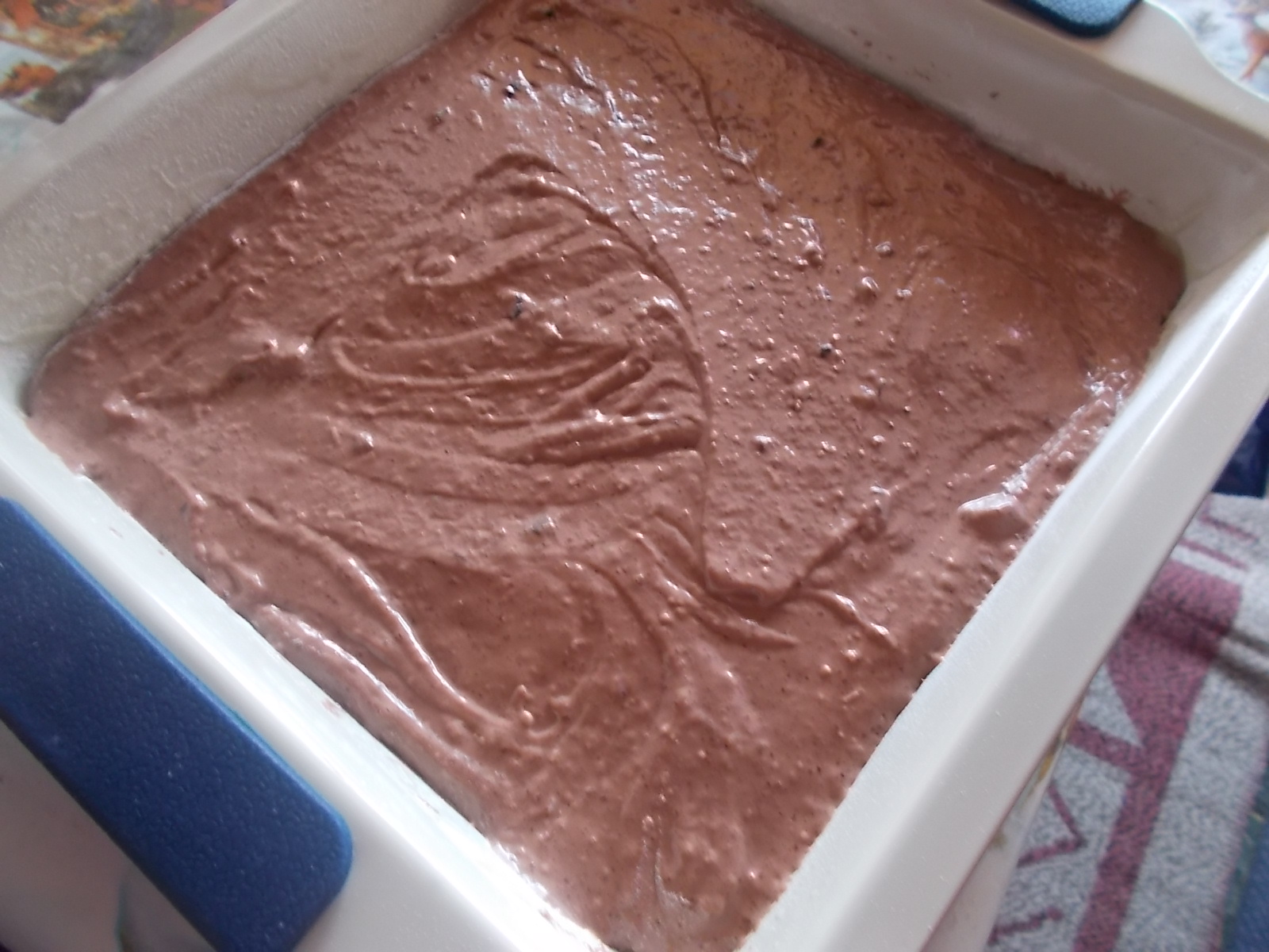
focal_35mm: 26
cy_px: 476
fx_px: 953
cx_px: 634
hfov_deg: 67.3
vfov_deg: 53.1
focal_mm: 4.6
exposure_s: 1/13
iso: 200
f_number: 3.2
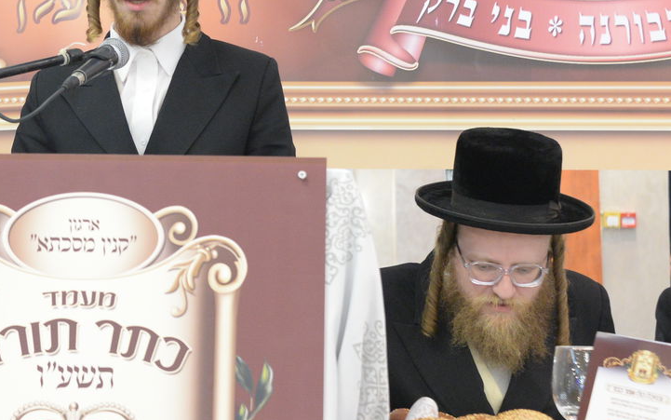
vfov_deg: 13.7
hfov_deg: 21.7
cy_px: 61
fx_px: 1738
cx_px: 170
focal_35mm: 95
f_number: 4.5
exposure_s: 1/50
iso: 4000
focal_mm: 48
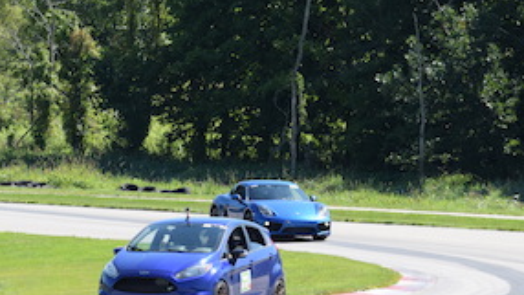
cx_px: 216
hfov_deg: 4.5
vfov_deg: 2.5
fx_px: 6712
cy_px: 177
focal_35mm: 483
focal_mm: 220
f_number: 9
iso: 800
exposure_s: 1/1000
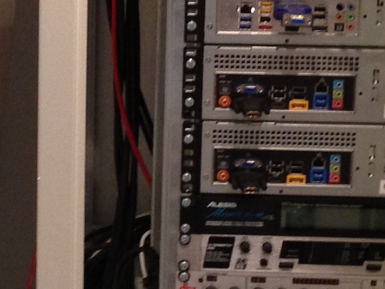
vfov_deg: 9.3
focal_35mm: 159
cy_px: 97
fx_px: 1769
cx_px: -7
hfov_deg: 12.3
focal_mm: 4.13
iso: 200
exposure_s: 1/20
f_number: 2.4
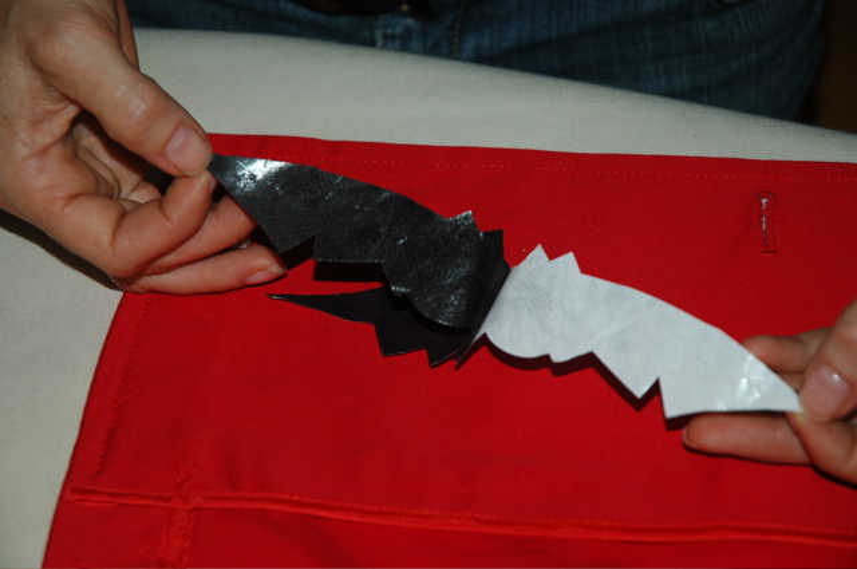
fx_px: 2496
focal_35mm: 105
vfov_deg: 13.0
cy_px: 284
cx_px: 428
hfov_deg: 19.5
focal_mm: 70
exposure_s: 1/125
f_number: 5.6
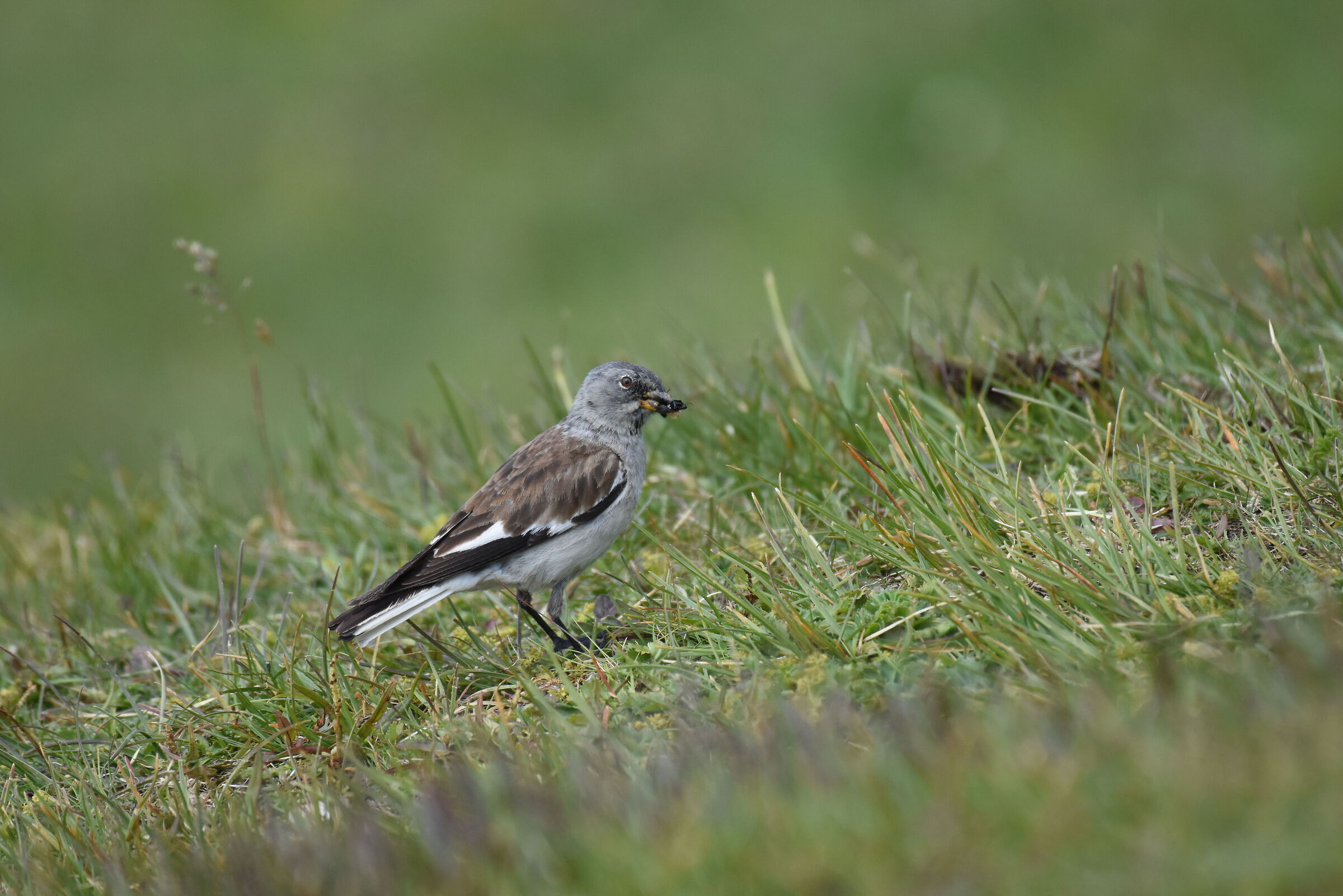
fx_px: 27977
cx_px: 672
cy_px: 448
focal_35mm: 750
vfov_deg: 1.8
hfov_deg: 2.7
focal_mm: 500
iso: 800
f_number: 5.6
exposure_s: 1/2500
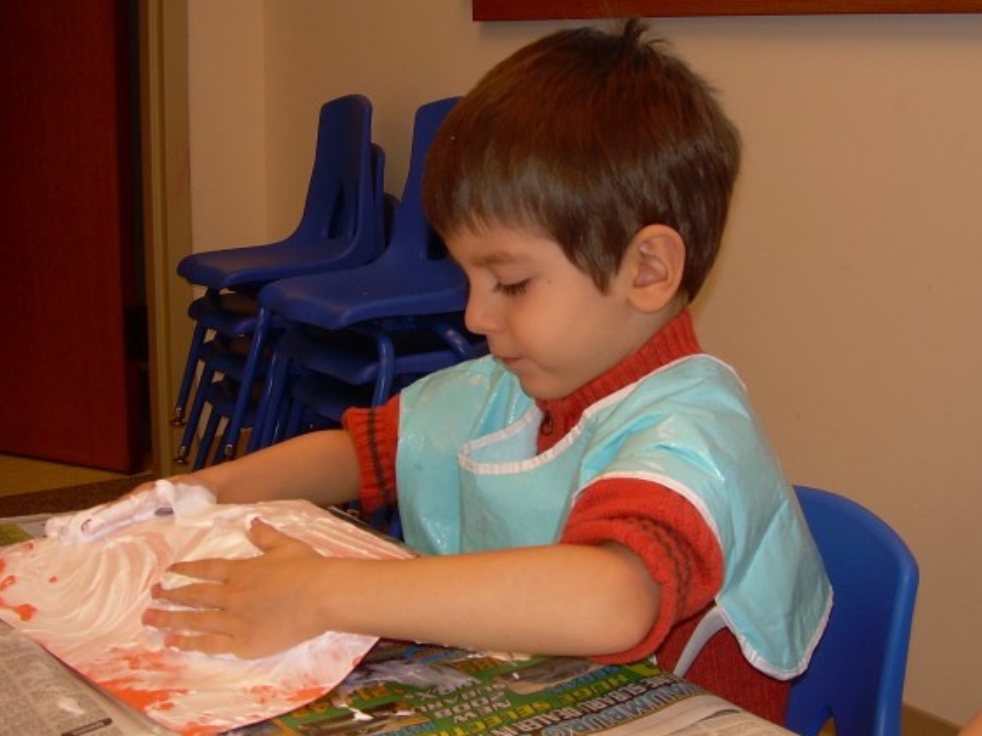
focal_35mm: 54
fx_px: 1532
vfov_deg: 27.0
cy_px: 302
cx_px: 506
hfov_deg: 35.5
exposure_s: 1/60
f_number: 2.8
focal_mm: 6.3
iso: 50
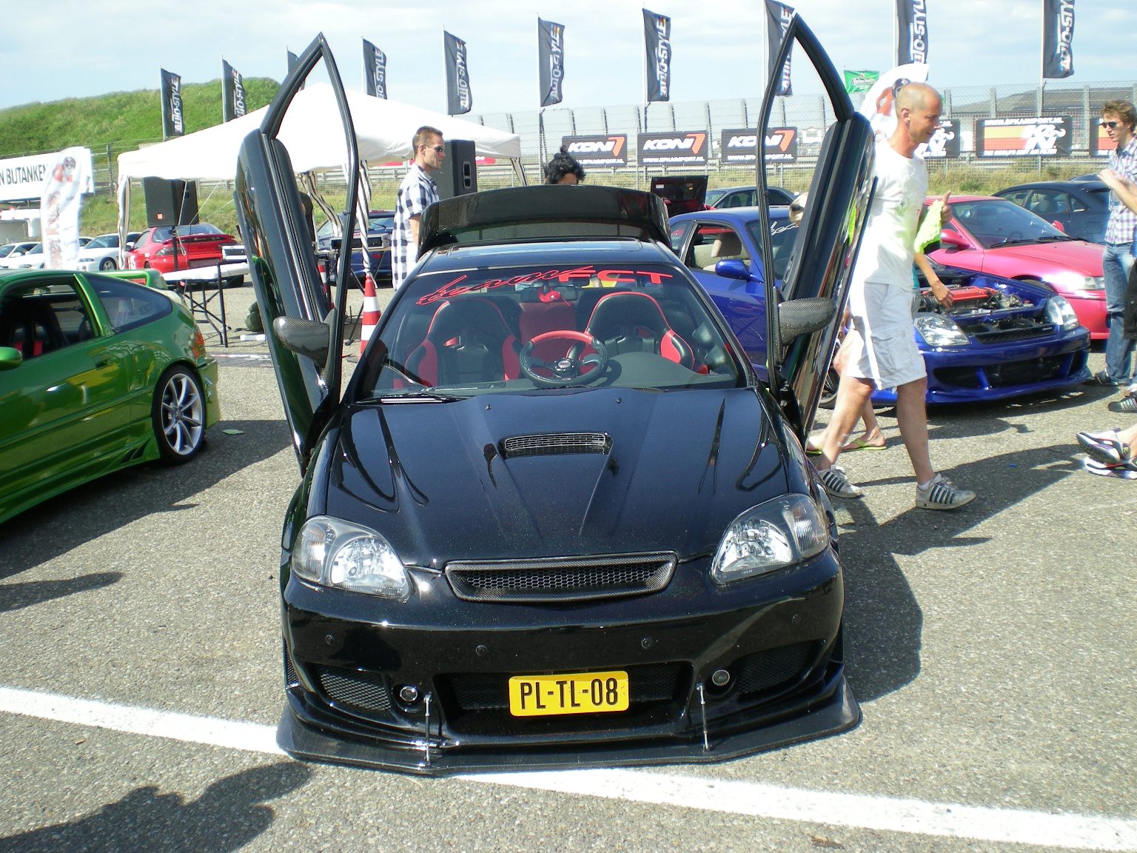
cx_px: 568
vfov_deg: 37.7
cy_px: 426
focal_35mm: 38
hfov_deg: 49.0
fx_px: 1248
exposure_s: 1/190
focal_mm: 6.3
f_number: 4.6
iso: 50
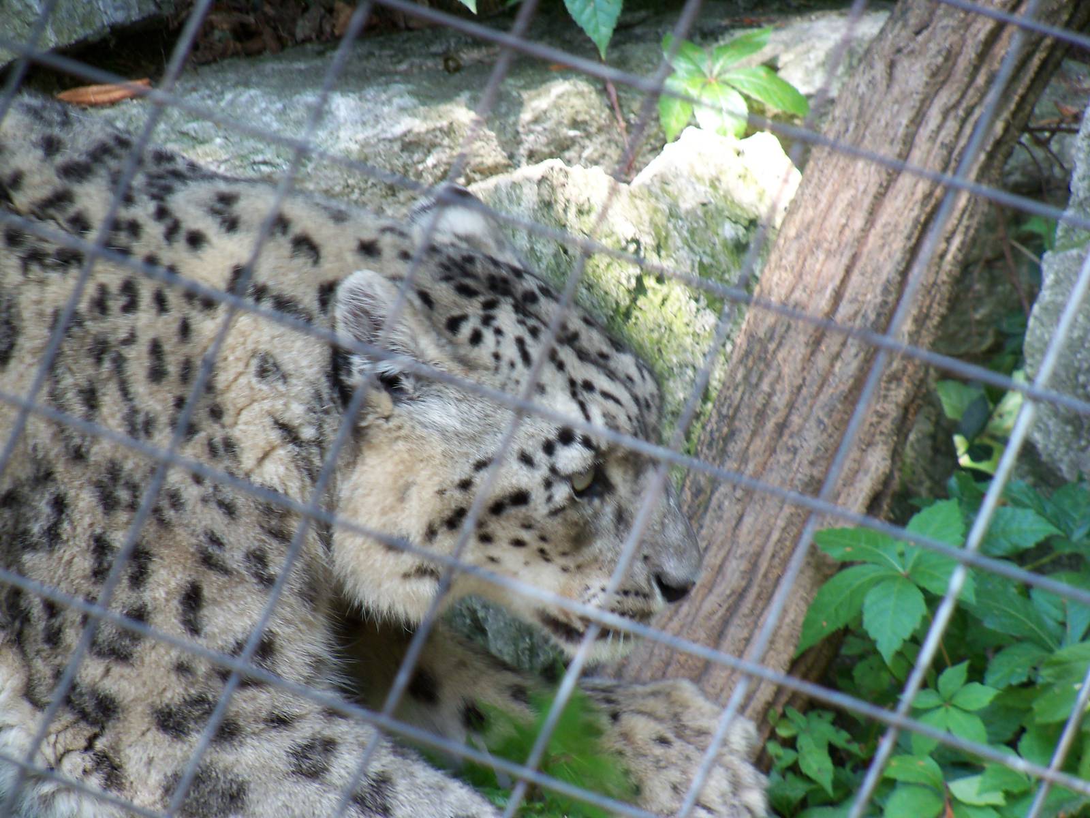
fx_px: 6518
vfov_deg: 7.2
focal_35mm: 207
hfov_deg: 9.6
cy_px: 409
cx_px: 545
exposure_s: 1/50
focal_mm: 36.6
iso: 100
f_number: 4.4
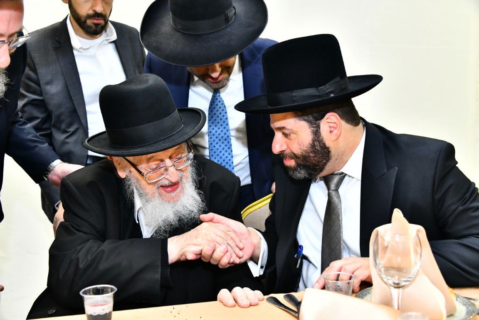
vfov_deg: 36.9
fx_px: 479
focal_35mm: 36
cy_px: 160
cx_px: 240
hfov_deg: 53.1
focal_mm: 36
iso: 2500
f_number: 5.6
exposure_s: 1/160
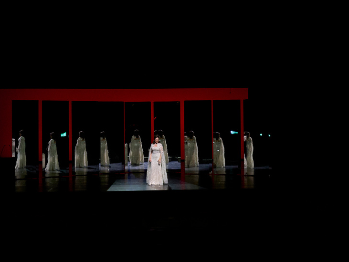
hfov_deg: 27.7
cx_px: 138
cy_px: 100
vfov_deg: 21.0
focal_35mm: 70
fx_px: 706
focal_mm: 35
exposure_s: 1/1000
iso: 3200
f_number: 2.8
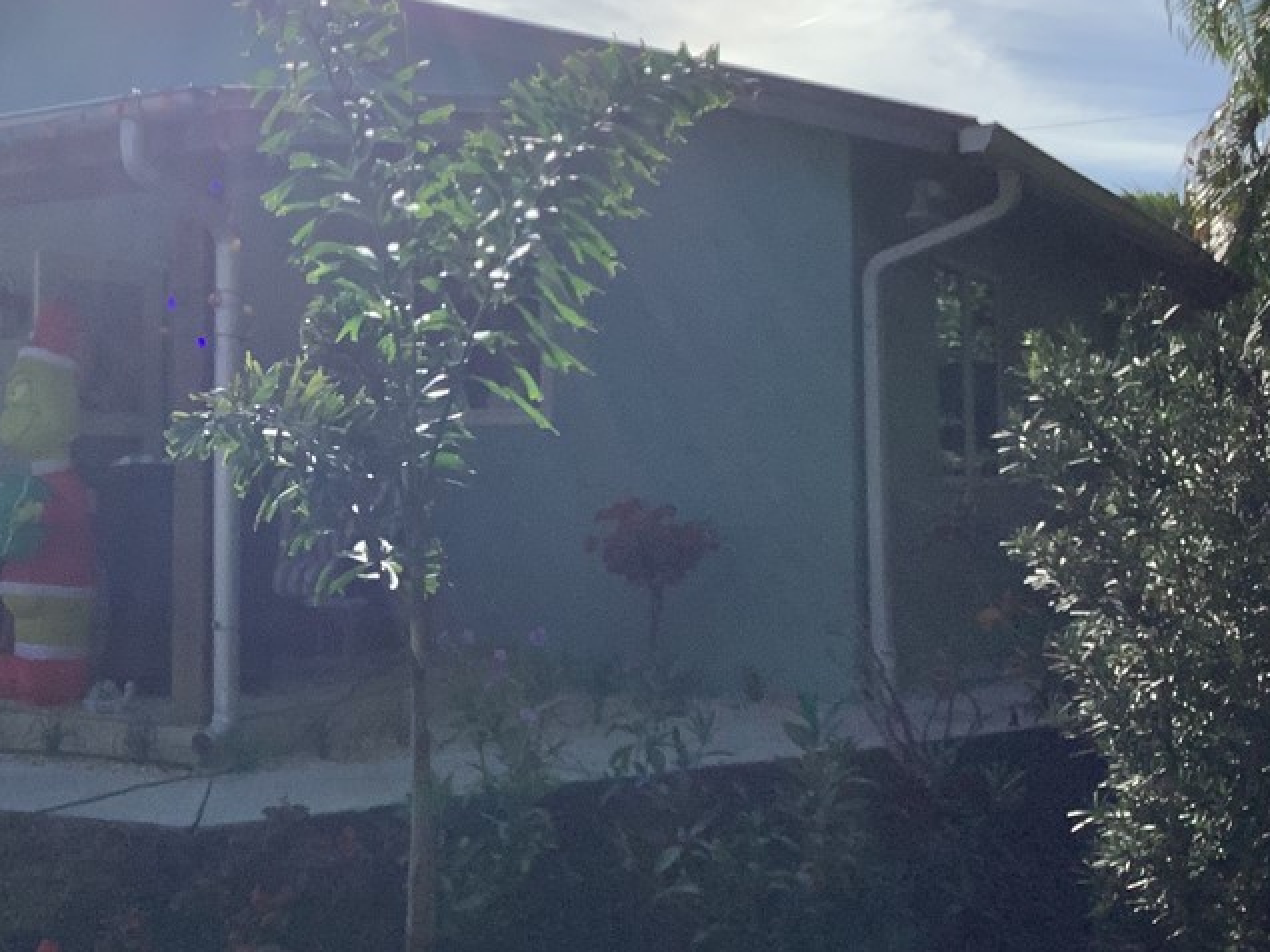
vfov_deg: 29.0
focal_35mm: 50
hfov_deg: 37.3
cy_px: 380
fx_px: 1834
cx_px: 320
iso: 25
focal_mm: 3.3
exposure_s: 1/3135
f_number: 2.4
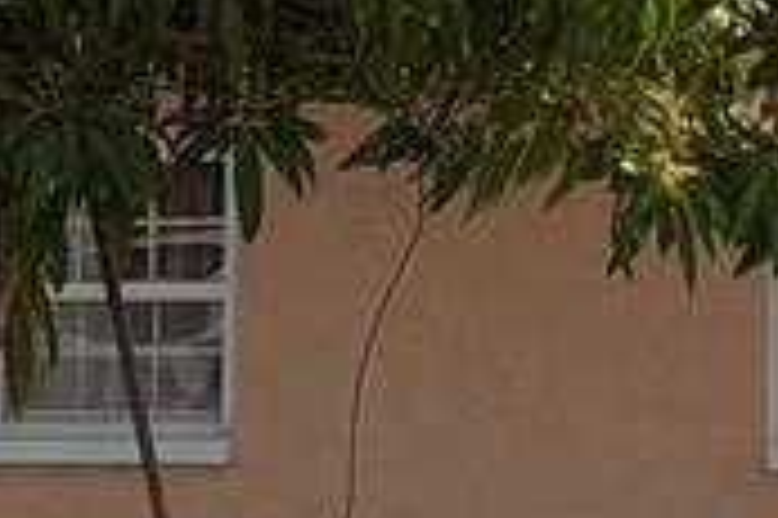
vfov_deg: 4.6
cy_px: 99
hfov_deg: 6.7
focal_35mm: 296
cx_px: 1718
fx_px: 6391
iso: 64
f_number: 1.78
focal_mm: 6.76
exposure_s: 1/6536
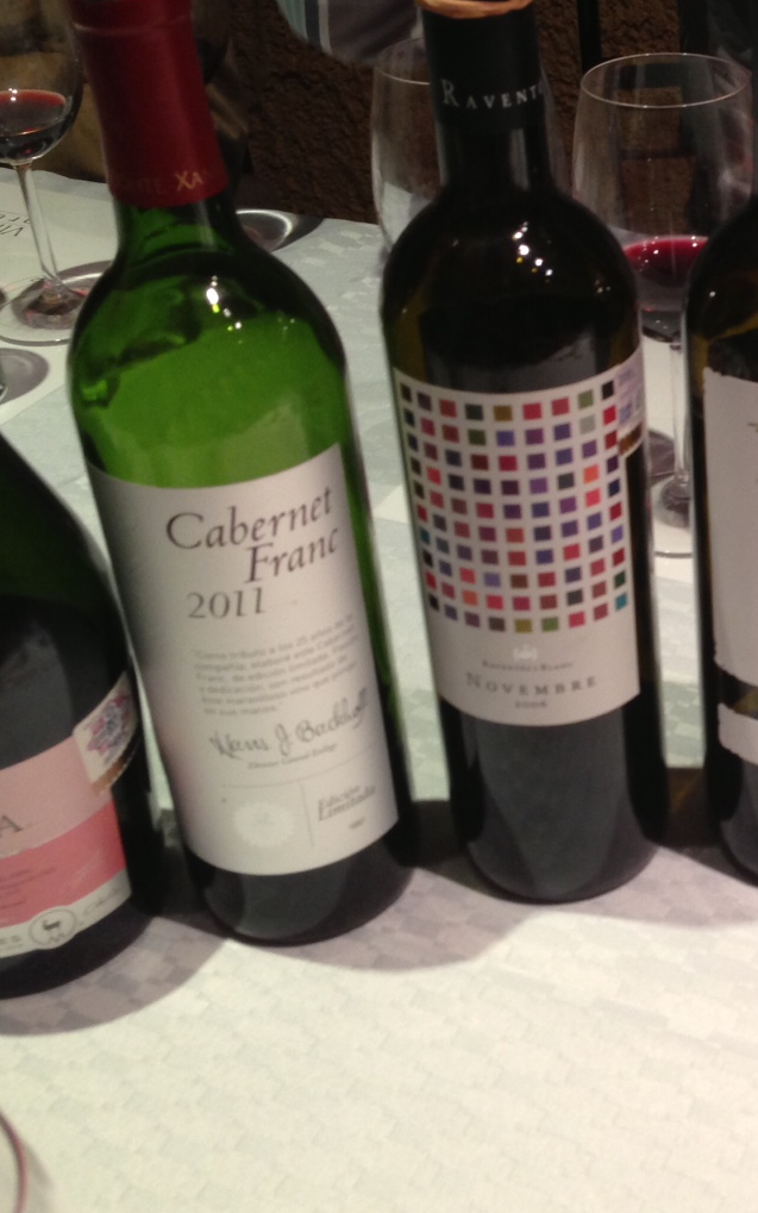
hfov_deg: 22.1
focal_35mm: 56
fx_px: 1851
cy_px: 548
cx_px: 802
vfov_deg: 36.2
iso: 100
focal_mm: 4.13
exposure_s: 1/20
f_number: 2.4
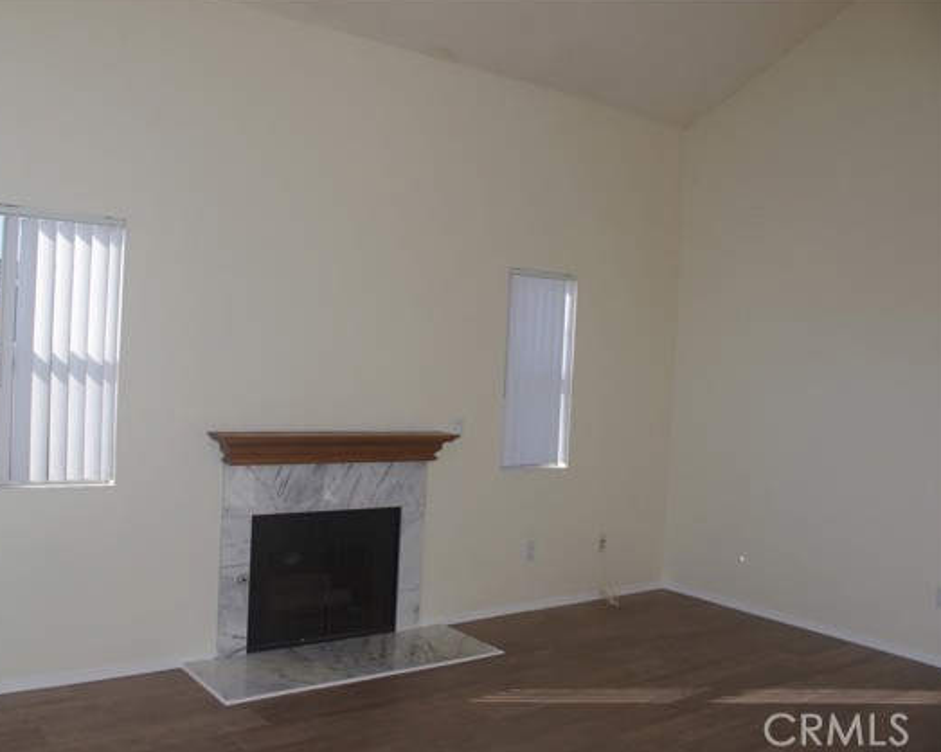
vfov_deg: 47.1
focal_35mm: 31
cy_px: 373
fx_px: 863
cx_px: 376
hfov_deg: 56.8
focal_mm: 18
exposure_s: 1/180
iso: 400
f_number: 10
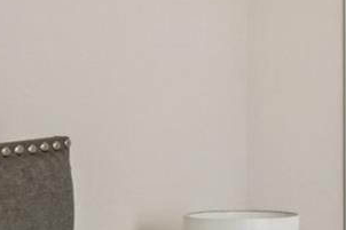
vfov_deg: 15.1
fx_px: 864
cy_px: 65
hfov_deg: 14.0
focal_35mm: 90
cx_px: 868
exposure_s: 1/100
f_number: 8
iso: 400
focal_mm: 17
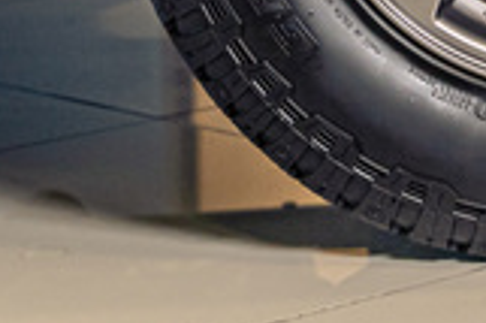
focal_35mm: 261
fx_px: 3520
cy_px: -607
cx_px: 853
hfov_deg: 7.7
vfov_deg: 5.0
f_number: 3.5
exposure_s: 1/200
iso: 250
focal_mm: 41
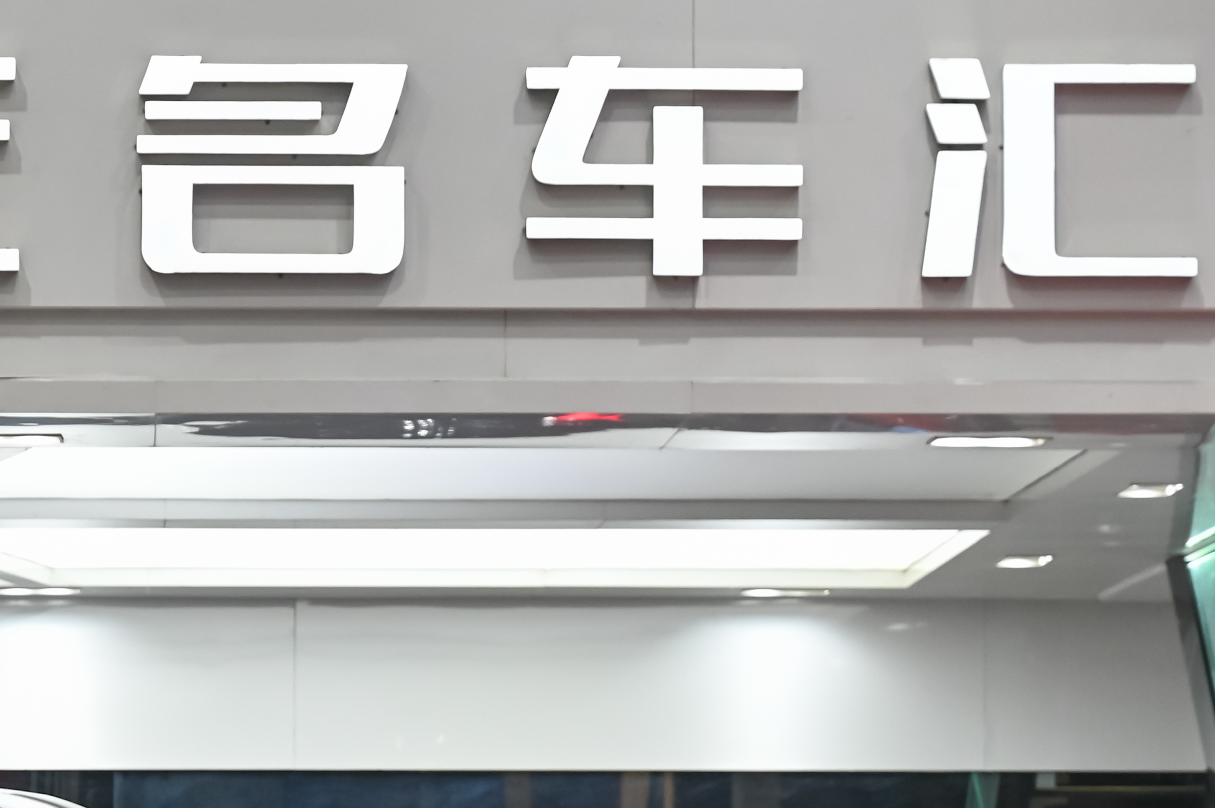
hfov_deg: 12.3
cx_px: 119
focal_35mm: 166
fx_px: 5598
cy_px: 822
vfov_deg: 8.2
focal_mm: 70
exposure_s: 1/160
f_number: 5
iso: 1600
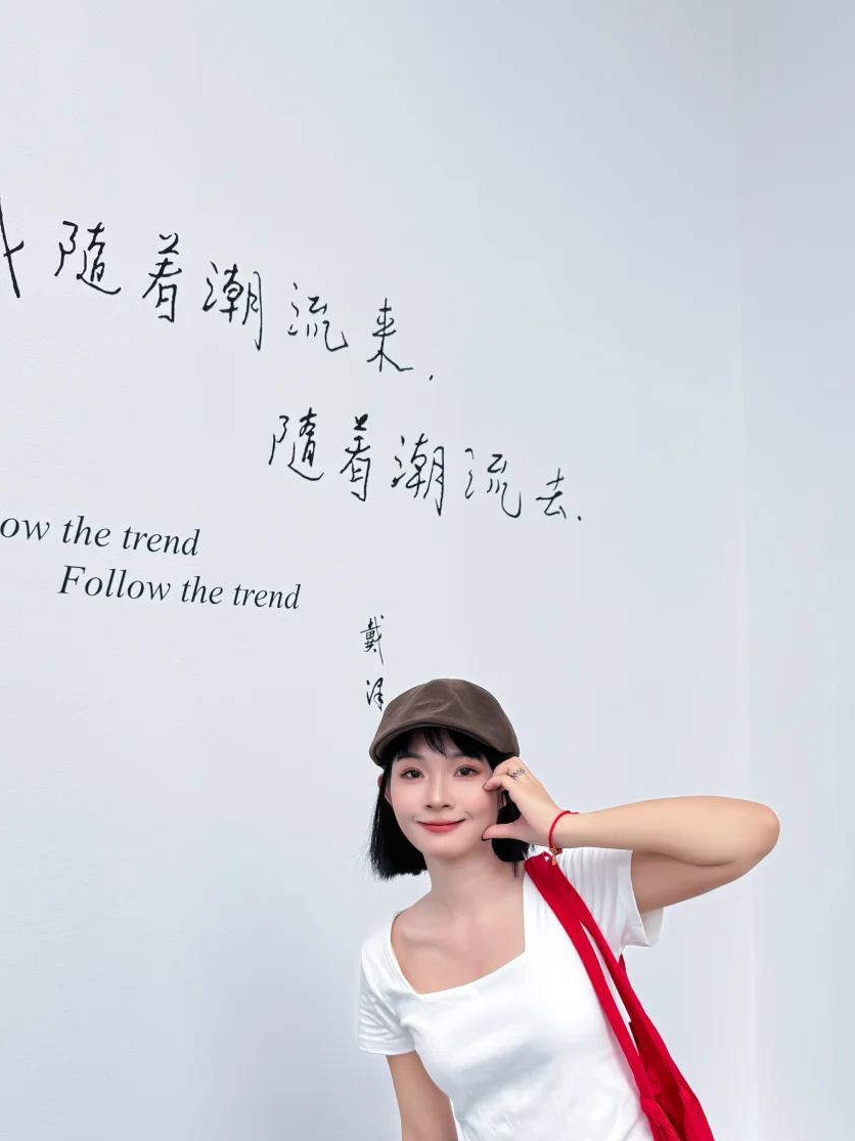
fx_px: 1021
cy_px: 704
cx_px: 362
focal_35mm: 31
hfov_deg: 45.3
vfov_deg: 57.7
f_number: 1.8
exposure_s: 1/120
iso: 50
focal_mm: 6.76
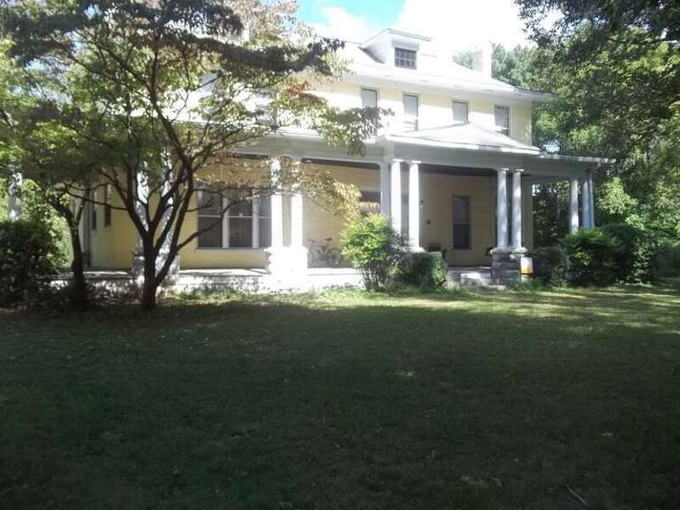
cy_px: 255
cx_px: 340
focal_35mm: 32
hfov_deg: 56.8
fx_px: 629
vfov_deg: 44.2
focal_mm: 5.7
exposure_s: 1/400
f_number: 2.9
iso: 100
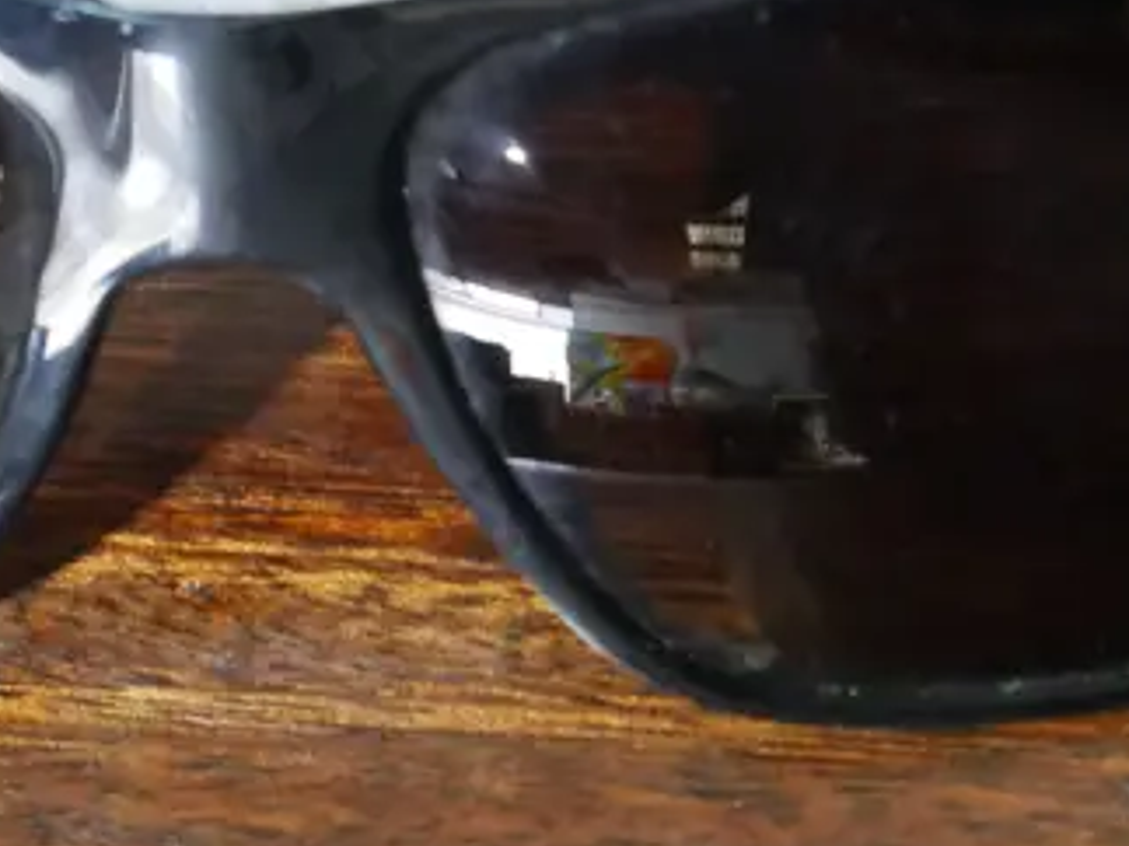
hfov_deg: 12.0
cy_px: 26
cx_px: 297
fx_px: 5379
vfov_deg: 8.9
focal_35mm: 165
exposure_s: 1/60
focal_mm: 26
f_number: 5.6
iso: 2500
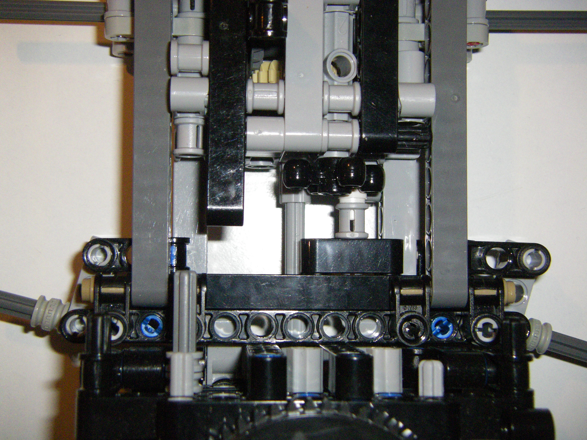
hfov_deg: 31.2
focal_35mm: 62
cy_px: 220
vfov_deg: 23.7
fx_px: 1051
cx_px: 294
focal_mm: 10.3
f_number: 7.5
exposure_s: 1/60
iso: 500
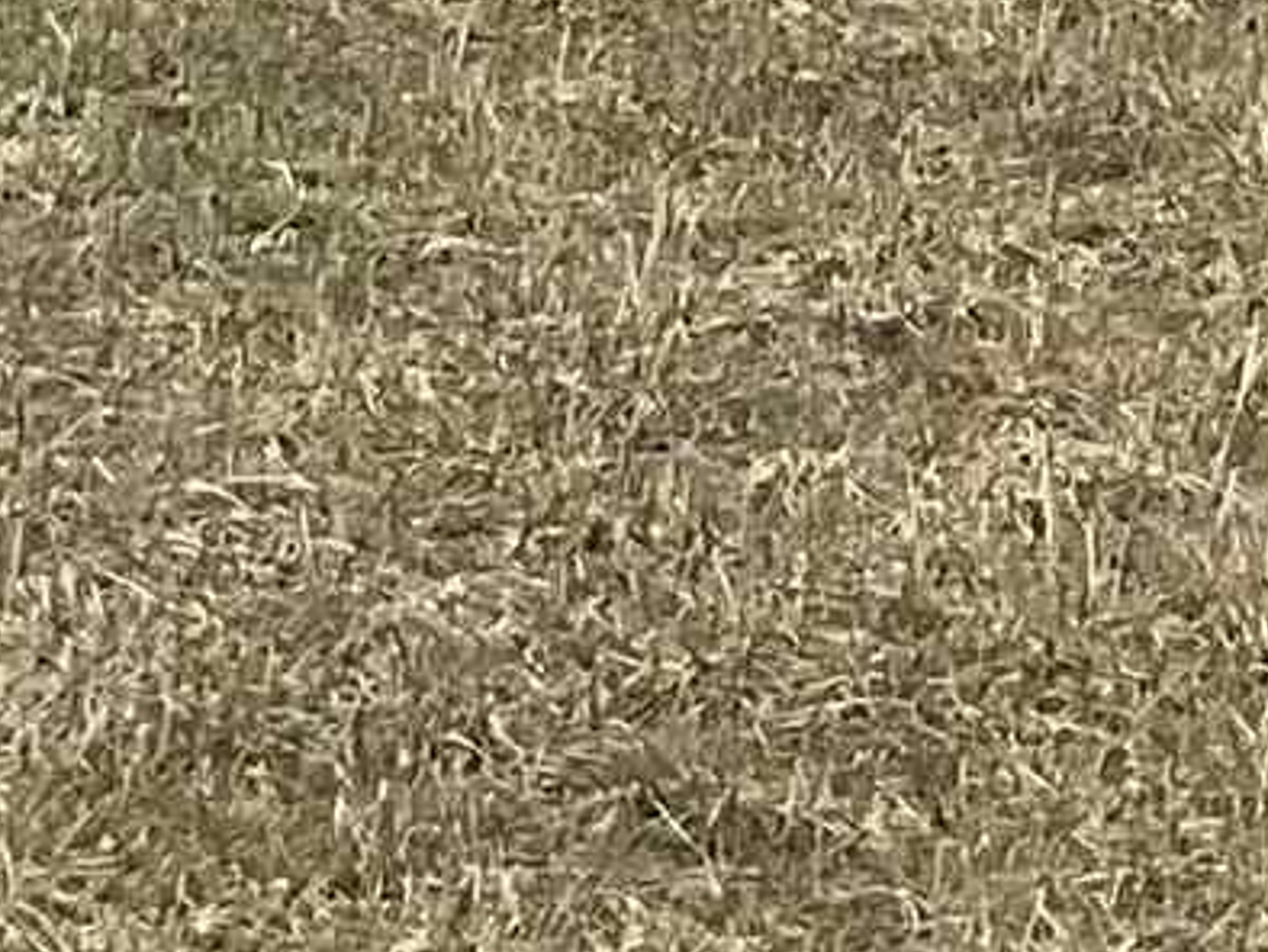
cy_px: -1515
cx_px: 2034
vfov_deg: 6.2
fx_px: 8284
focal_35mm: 226
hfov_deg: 8.5
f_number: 1.8
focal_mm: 3
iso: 16
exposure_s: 1/2227
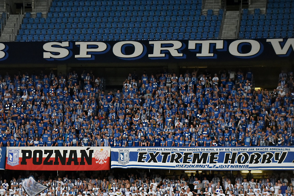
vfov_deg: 6.1
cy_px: 160
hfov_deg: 9.1
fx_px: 1838
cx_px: 77
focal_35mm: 225
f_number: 2.8
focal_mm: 135
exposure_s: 1/1000
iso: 2200
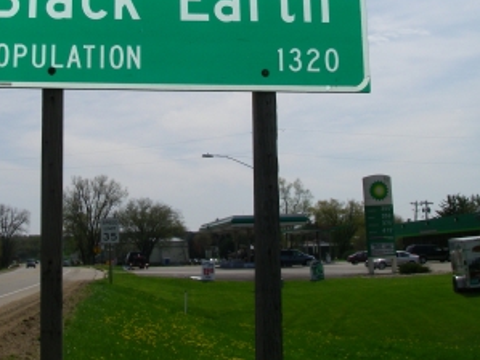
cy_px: 79
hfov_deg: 31.4
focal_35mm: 61
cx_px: 156
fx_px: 846
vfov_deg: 23.7
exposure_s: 1/500
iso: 64
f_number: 6.6
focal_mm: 6.3
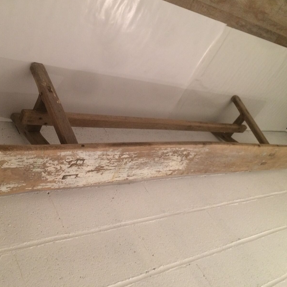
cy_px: 144
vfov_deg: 47.2
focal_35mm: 35
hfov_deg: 47.1
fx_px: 328
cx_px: 121
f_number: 2.2
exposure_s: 1/33
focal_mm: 4.15
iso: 250
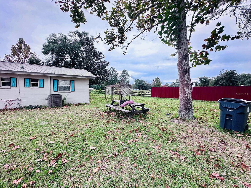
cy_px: 94
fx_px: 102
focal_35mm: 14
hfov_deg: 102.1
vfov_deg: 85.7
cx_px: 126
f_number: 2.2
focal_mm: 2.22
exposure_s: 1/749
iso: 40
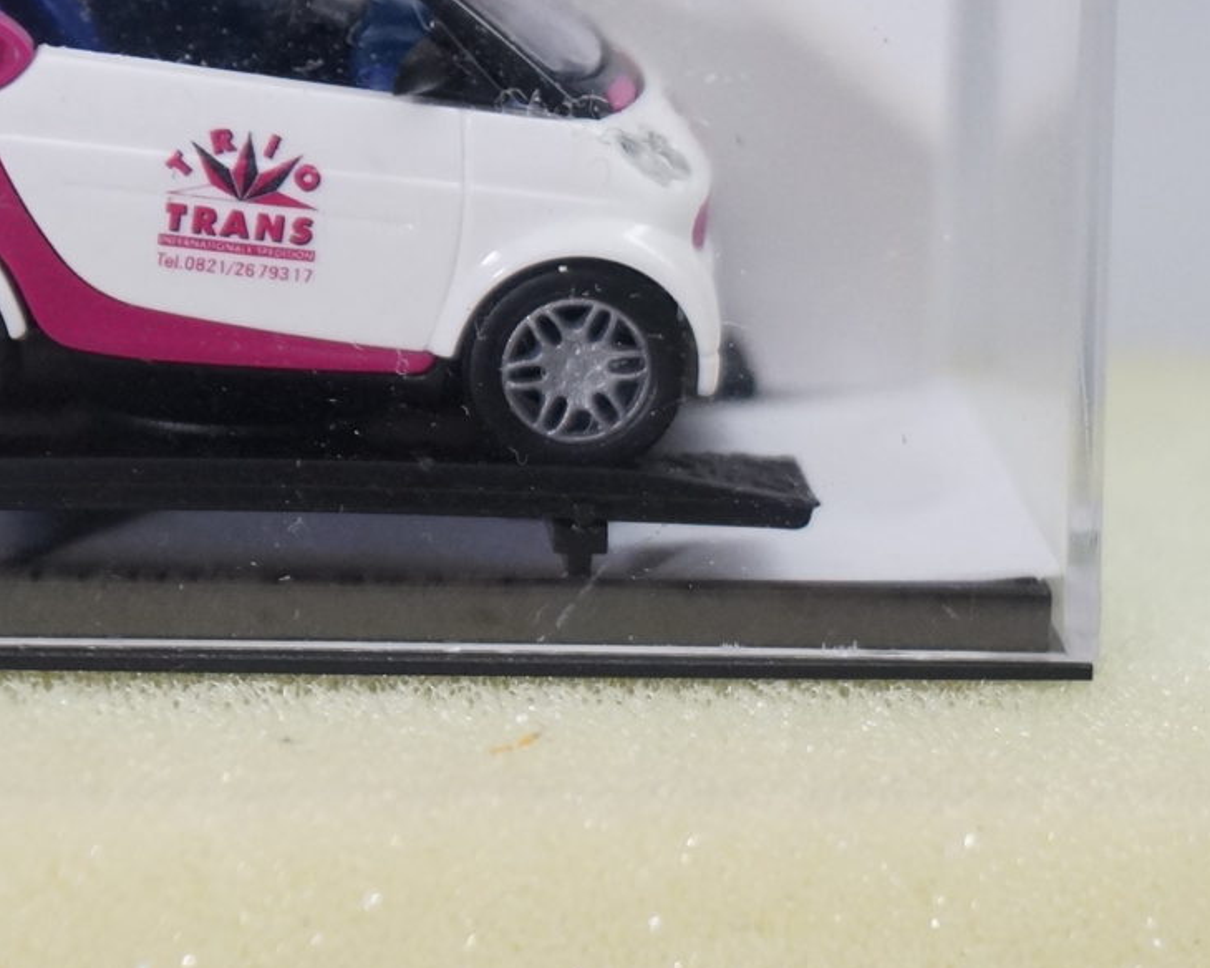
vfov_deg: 7.1
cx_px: 211
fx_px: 7782
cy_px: 240
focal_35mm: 217
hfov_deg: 8.9
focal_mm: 55
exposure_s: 1/160
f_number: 5.6
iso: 1000
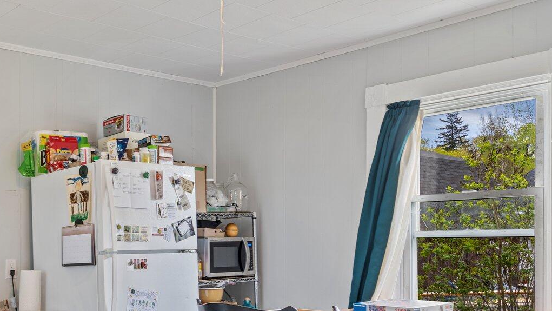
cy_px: 247
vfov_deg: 27.8
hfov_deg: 43.3
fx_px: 615
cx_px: 36
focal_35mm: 42
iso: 64
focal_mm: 20
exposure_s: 2
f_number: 9
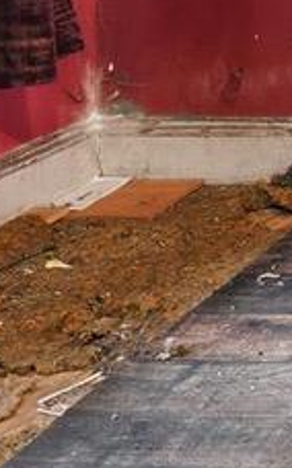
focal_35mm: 106
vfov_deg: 18.1
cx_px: 860
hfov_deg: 9.7
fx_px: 1356
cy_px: -163
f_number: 7.1
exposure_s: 1/6
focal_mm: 16.5
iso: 250
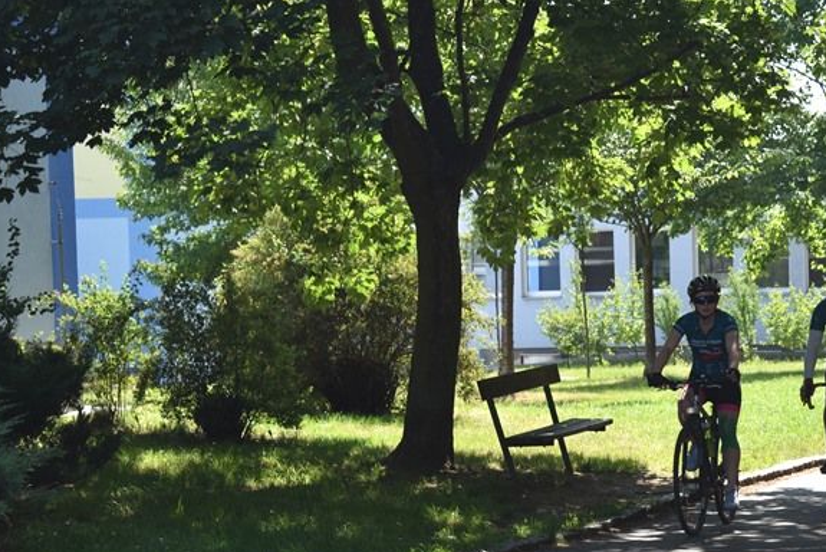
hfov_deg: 13.9
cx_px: 626
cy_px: 442
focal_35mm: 147
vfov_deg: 9.3
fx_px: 3372
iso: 100
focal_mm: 55
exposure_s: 1/160
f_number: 6.3
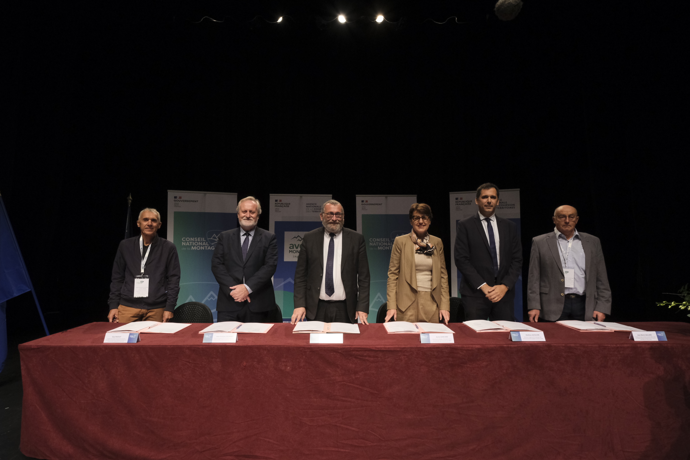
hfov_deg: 90.0
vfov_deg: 67.4
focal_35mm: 18
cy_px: 230
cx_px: 345
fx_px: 345
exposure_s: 1/125
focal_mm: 12
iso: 2500
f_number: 7.1
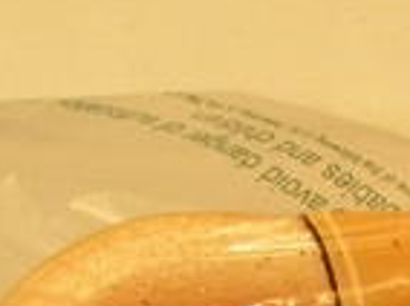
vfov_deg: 5.3
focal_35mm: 267
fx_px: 3157
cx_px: 1158
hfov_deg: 6.8
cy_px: 839
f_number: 3.2
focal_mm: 7.4
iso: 400
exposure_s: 1/45.6
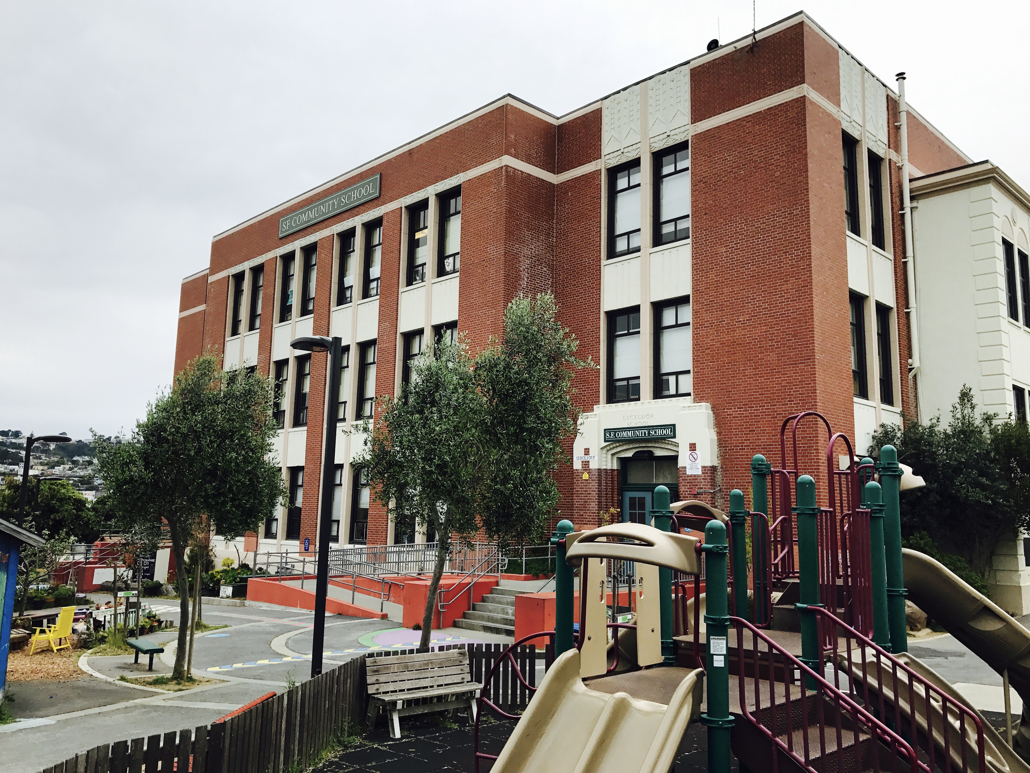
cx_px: 515
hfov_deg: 63.4
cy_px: 386
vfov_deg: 49.7
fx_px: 833
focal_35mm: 28
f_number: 1.8
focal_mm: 3.99
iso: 20
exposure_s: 1/669
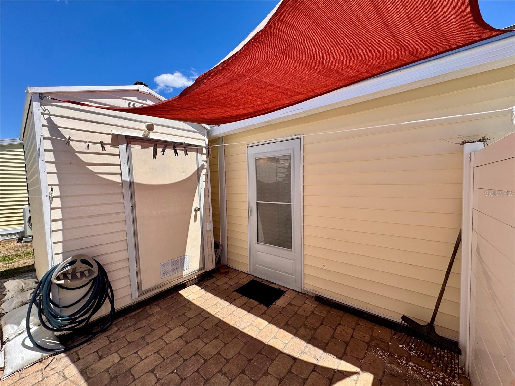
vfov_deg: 85.7
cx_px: 258
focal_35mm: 14
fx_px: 208
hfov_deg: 102.1
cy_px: 193
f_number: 2.2
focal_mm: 2.22
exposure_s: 1/1880
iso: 50
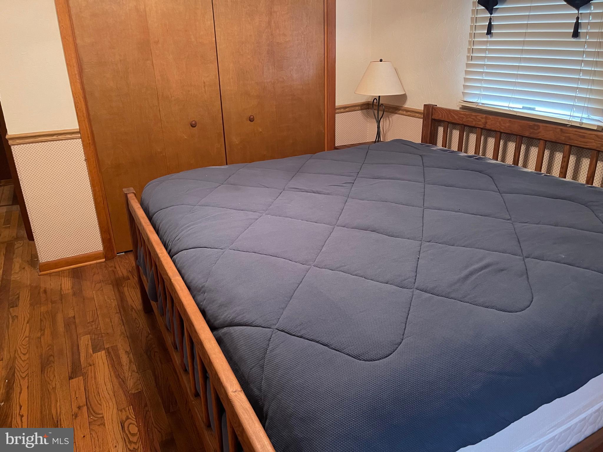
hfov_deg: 69.4
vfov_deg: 54.9
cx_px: 302
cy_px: 226
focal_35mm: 25
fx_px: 435
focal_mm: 5.1
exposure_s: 1/30
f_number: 1.6
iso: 500
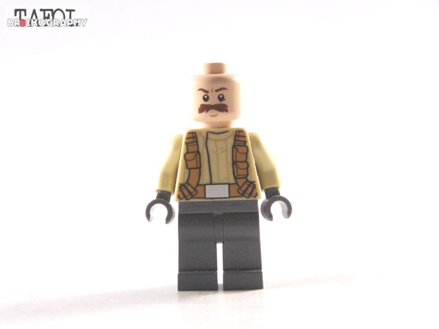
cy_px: 164
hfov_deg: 20.9
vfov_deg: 15.7
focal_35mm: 94
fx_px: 1192
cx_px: 220
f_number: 3.2
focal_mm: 15.6
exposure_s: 1/60
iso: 400
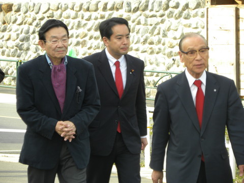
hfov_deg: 6.8
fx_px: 2051
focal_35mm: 291
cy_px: 92
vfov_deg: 5.1
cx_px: 122
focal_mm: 51.8
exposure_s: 1/81.4
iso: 64
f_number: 4.5
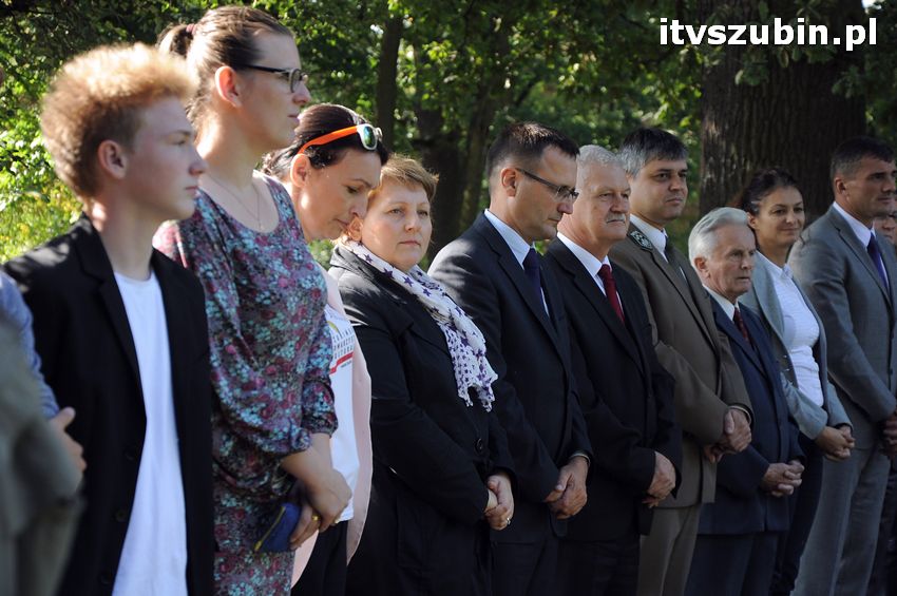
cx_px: 448
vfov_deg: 12.2
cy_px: 298
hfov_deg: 18.2
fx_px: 2800
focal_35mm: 112
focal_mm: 75
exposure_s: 1/160
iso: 400
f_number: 5.3
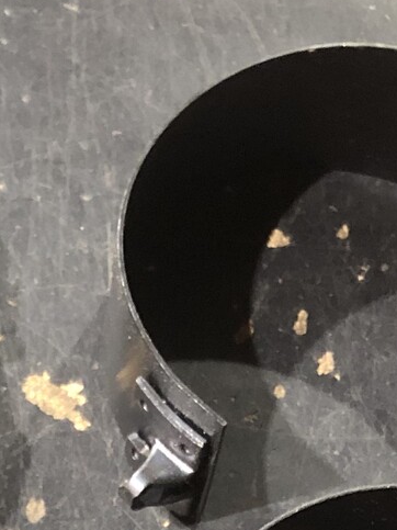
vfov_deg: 14.7
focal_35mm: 116
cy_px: 977
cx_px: -3
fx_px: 1775
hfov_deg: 12.6
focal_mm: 3.99
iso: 80
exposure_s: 1/7
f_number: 1.8
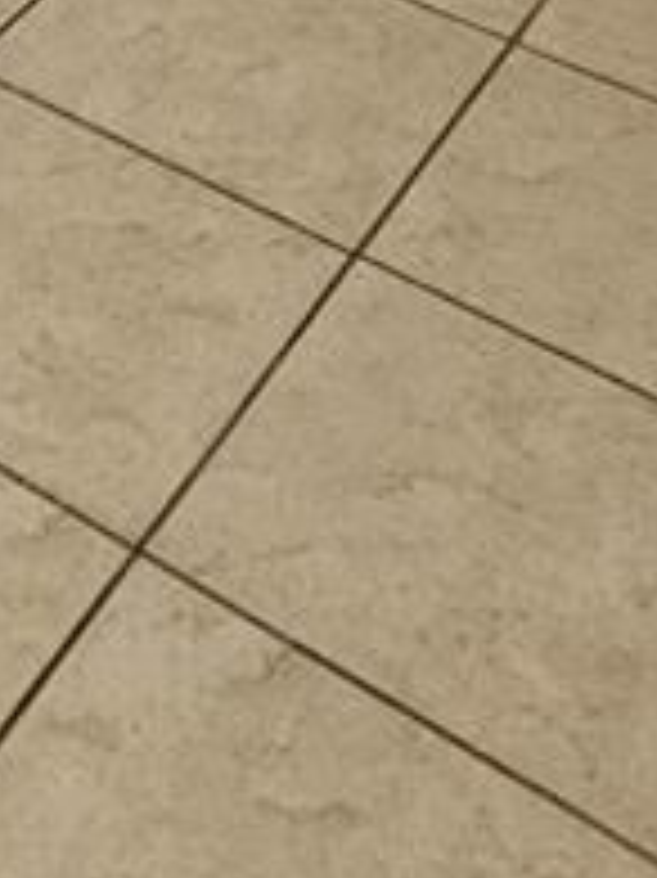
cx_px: -261
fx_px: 2027
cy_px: -761
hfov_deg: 17.0
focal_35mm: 80
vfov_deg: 18.4
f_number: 2.2
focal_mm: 2.2
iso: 320
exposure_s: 1/60
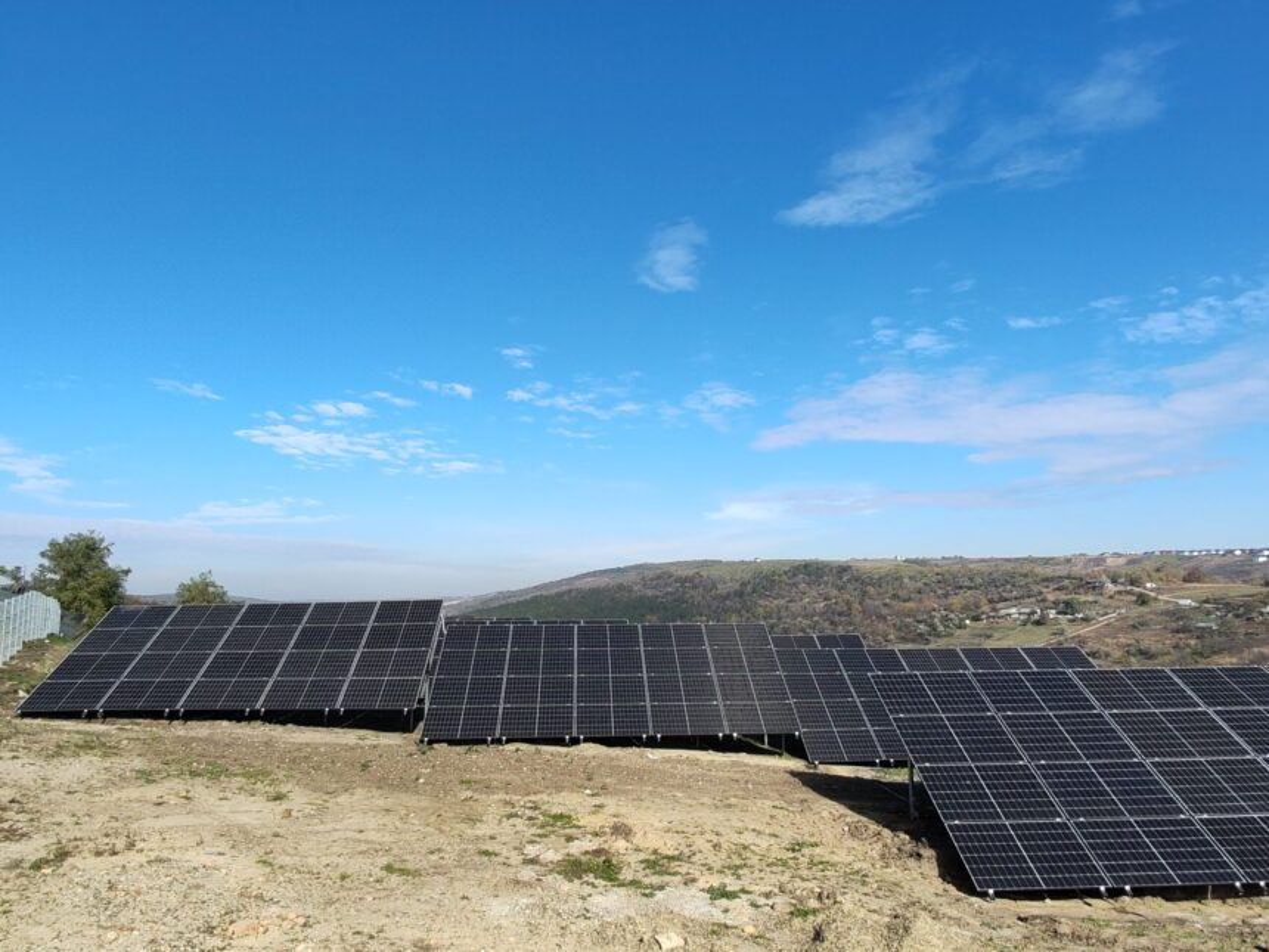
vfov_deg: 54.9
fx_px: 916
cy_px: 476
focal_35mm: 25
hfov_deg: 69.4
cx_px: 634
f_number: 2.2
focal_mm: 1.96
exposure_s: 1/720
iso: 50
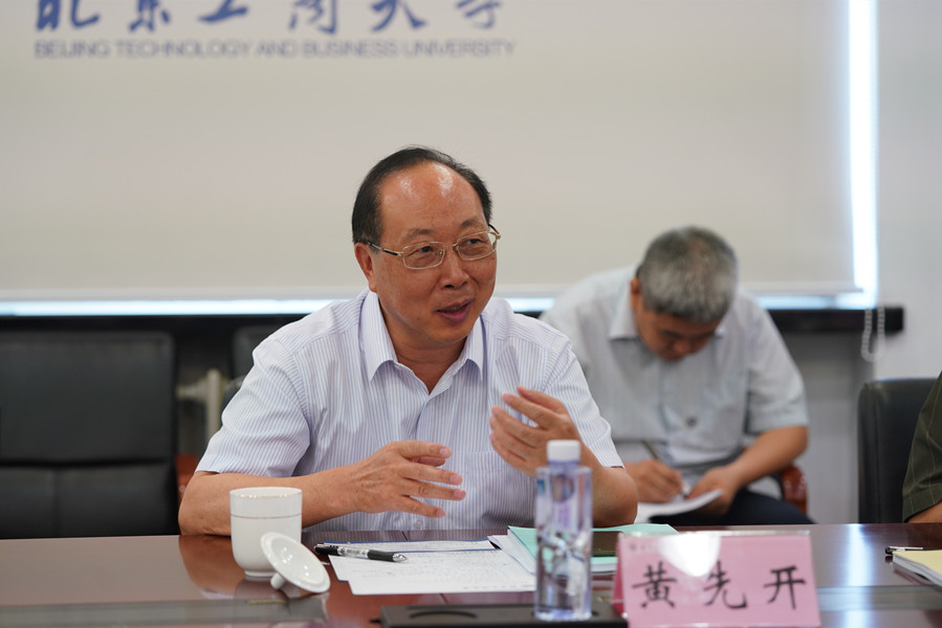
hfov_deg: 23.1
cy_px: 314
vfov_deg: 15.5
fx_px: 2303
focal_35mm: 88
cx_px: 471
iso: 1000
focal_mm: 88
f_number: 3.2
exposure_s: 1/160
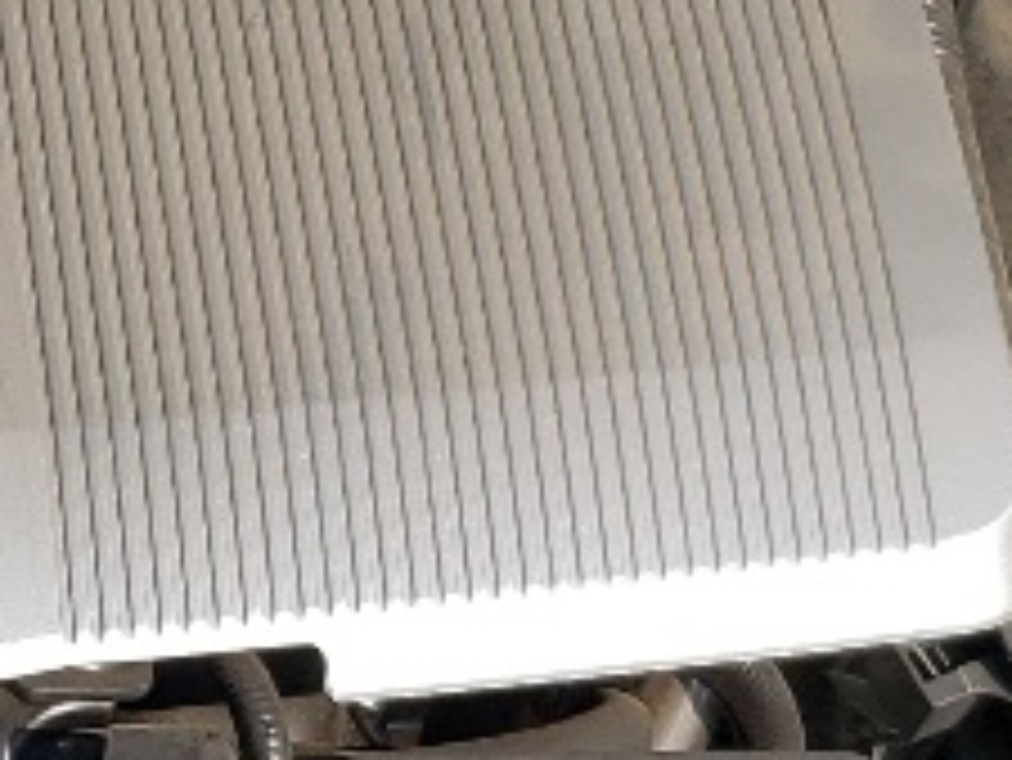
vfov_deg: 8.0
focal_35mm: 185
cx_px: -153
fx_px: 5411
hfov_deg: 10.5
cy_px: 661
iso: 50
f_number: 1.5
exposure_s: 1/5000
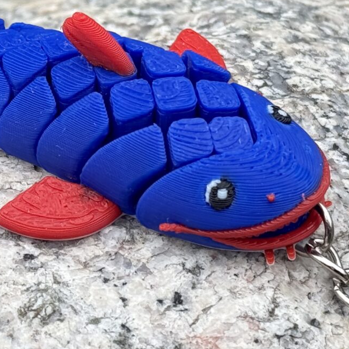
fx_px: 1905
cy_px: 167
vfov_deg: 10.5
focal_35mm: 167
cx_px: 89
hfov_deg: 10.4
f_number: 1.78
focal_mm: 6.76
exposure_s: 1/553
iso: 80
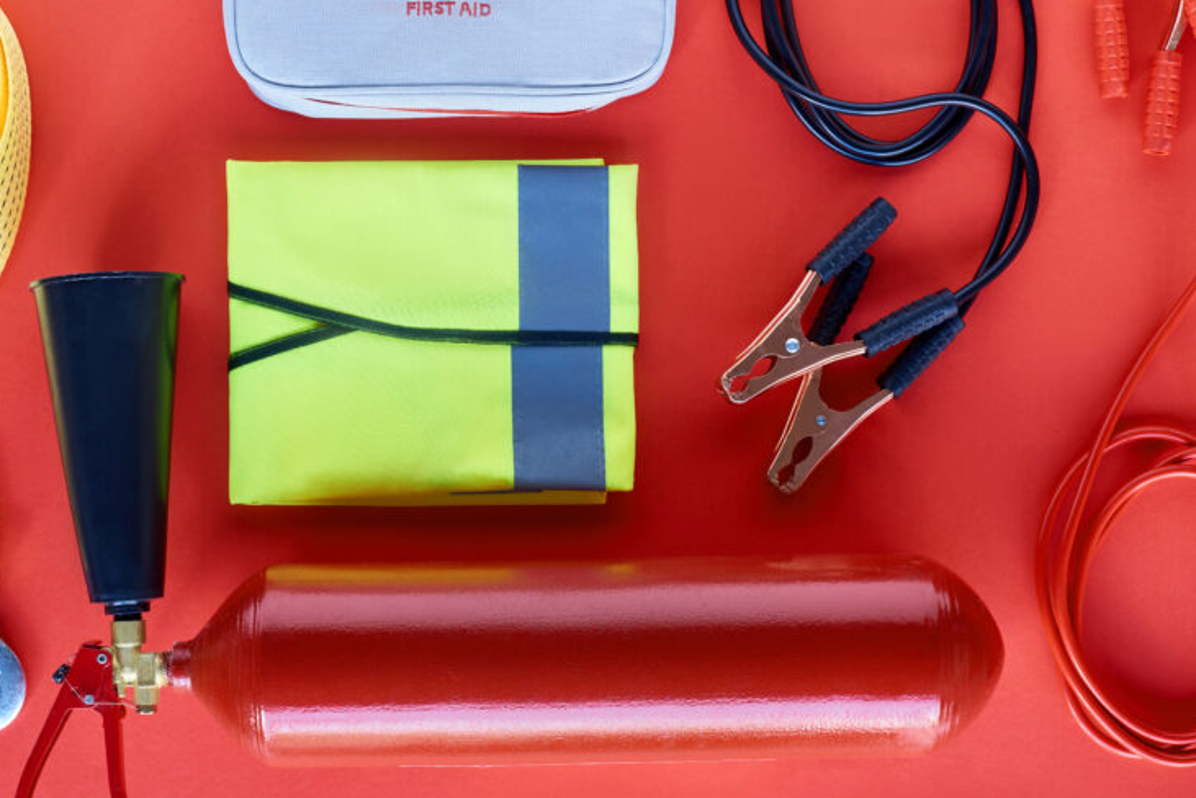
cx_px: 540
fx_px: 2326
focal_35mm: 70
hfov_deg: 28.8
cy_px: 331
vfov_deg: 19.5
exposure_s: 1/5
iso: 160
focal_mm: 50
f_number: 9
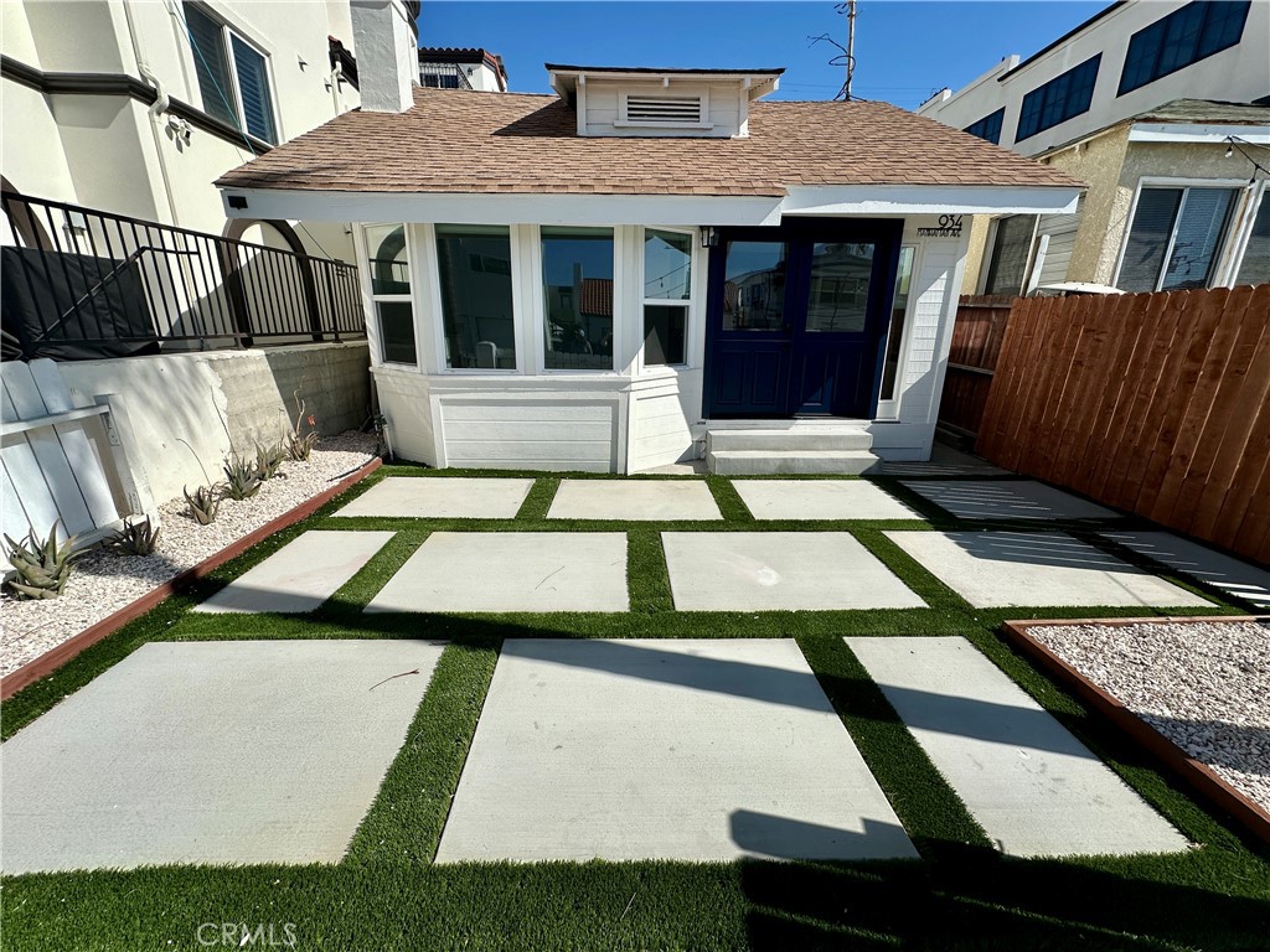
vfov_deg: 85.7
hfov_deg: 102.1
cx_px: 635
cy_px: 476
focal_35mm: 14
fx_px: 514
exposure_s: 1/3205
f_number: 2.2
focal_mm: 2.22
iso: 50
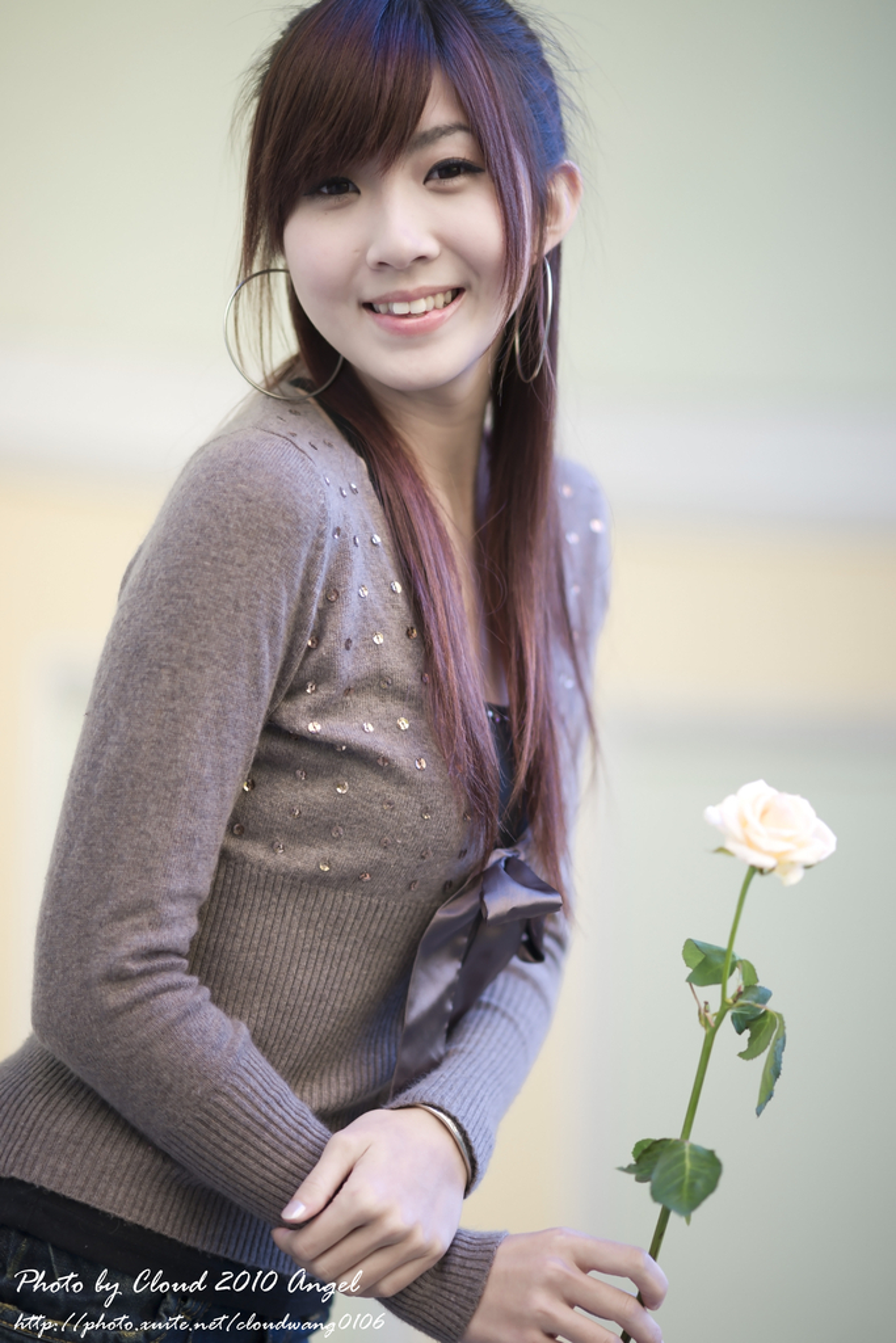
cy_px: 672
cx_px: 448
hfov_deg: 10.2
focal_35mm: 135
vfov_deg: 15.2
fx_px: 5038
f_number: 1.8
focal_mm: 135
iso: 100
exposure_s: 1/125
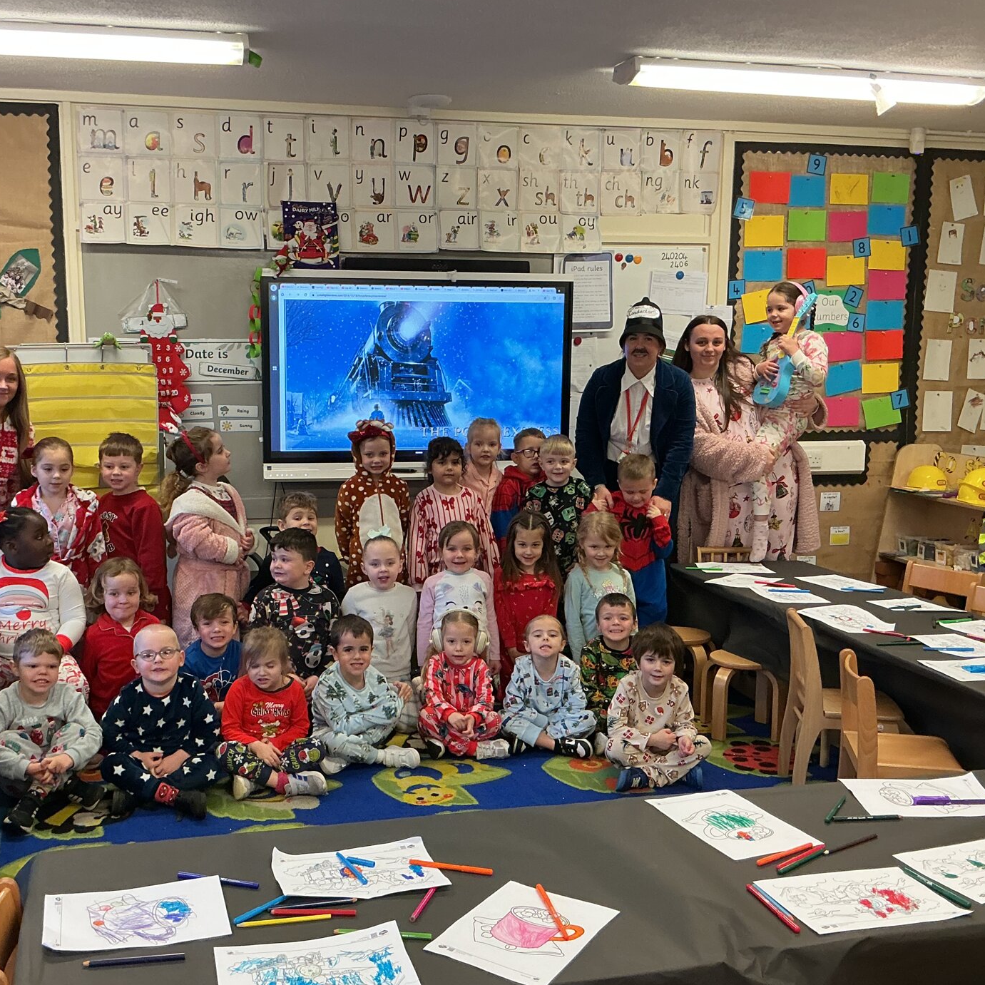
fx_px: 1223
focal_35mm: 38
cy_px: 541
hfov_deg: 43.7
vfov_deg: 43.8
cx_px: 401
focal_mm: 3
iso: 100
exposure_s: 1/50
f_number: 1.8
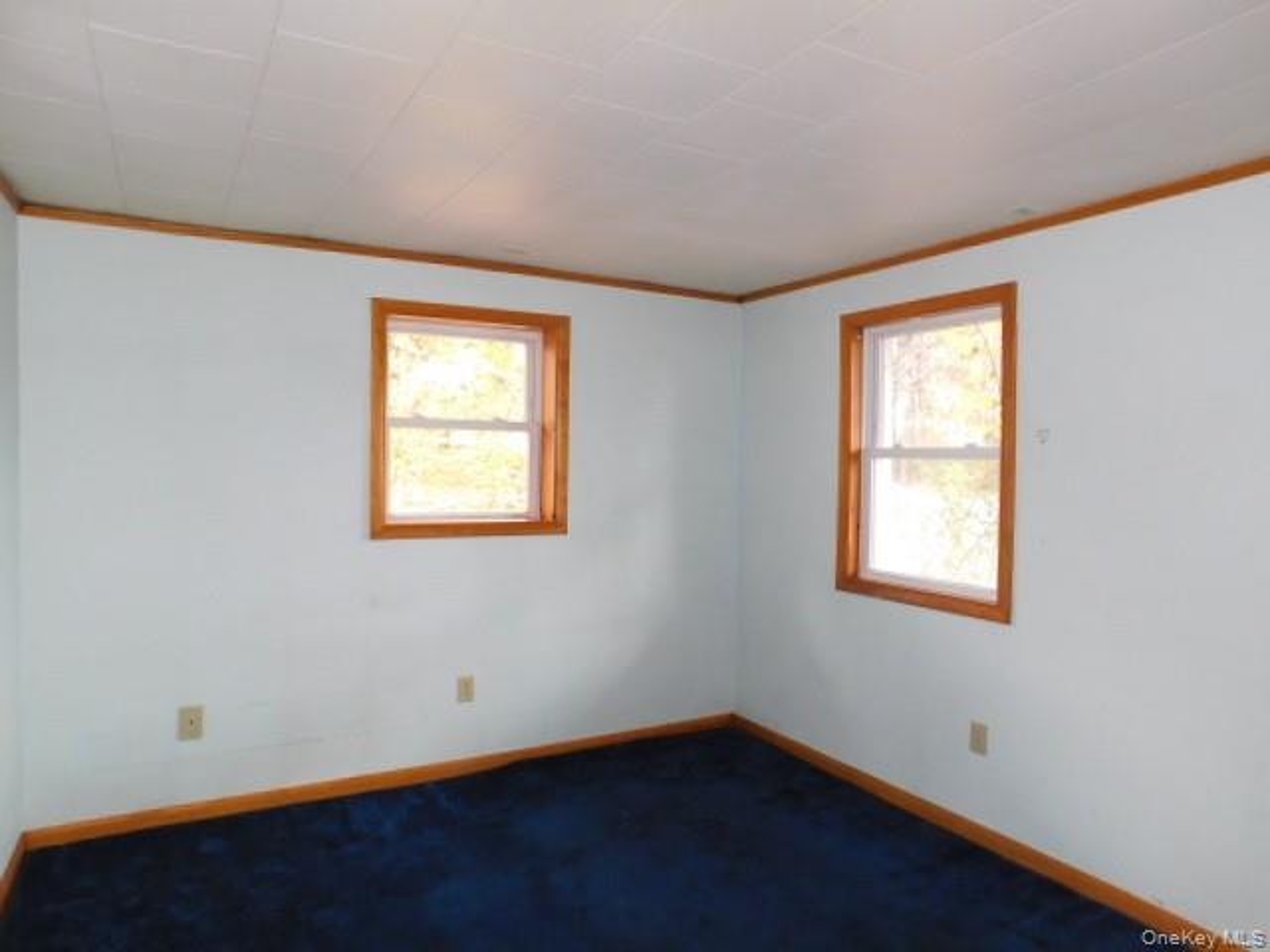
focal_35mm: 23
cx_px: 635
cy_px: 476
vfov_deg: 58.9
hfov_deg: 73.9
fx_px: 844
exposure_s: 1/30
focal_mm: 4
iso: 200
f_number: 3
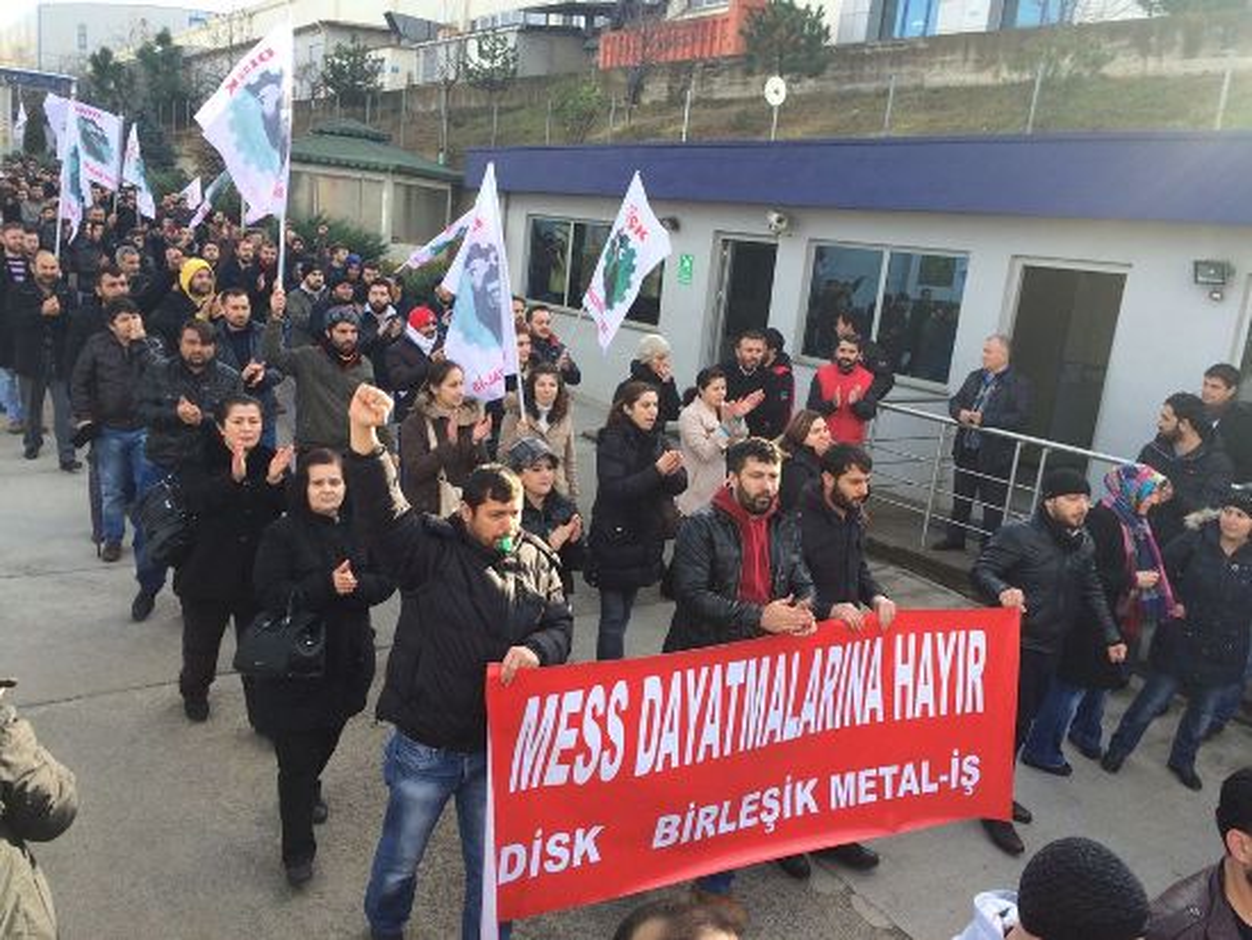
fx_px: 1049
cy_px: 470
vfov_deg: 48.3
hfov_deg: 61.6
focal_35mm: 29
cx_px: 626
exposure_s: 1/351
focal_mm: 4.15
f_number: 2.2
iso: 32
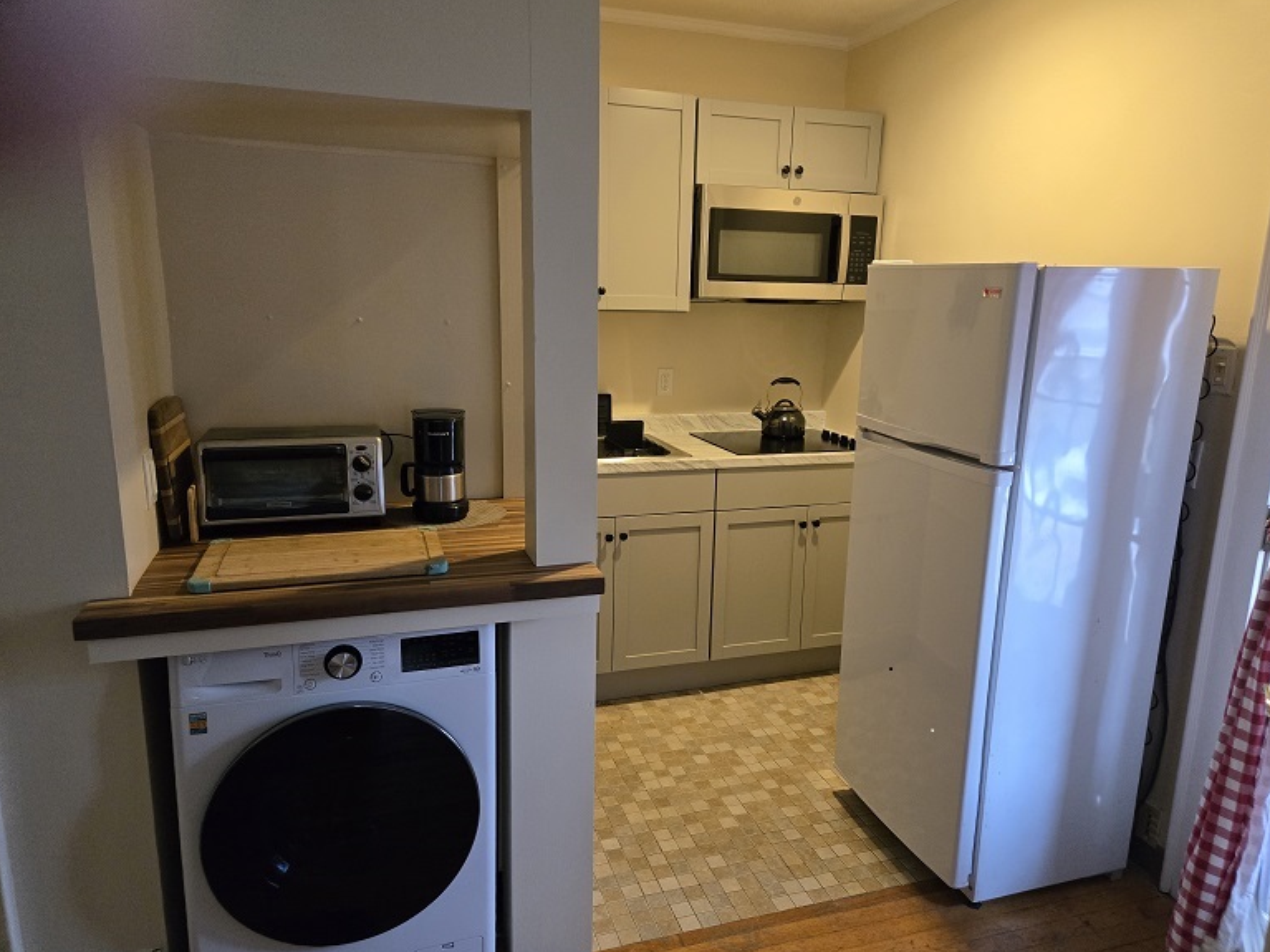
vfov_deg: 56.8
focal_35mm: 24
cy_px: 482
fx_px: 880
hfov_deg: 71.6
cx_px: 657
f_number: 1.8
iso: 640
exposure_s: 1/120
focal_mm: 5.4
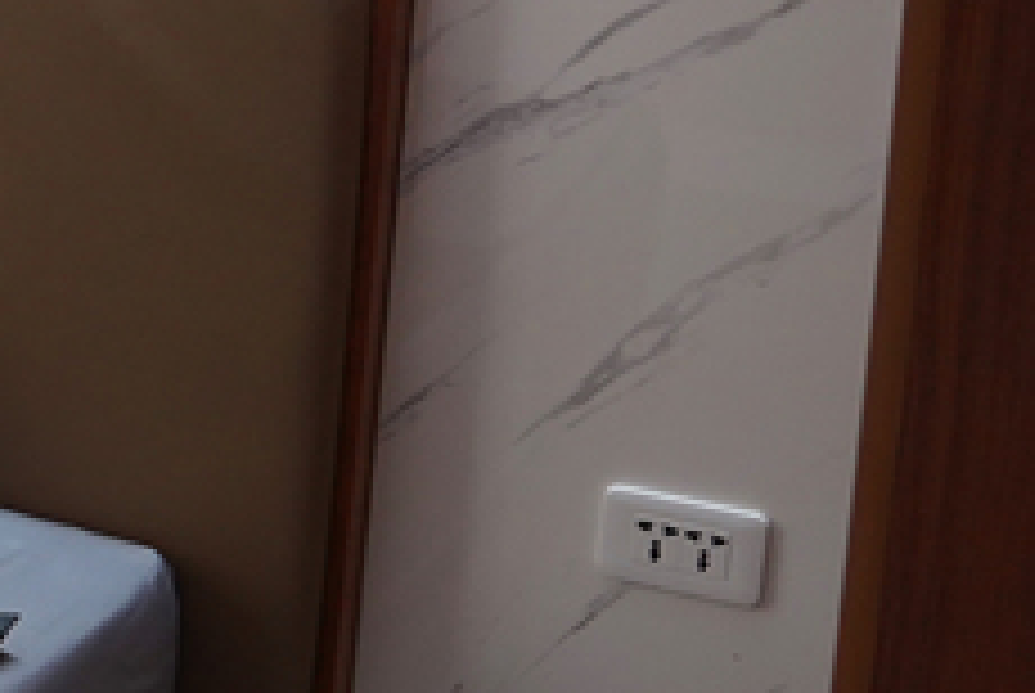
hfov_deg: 13.1
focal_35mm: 125
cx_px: -1314
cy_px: -243
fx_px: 3598
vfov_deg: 10.7
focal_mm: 24
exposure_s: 1/60
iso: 1000
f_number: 5.6
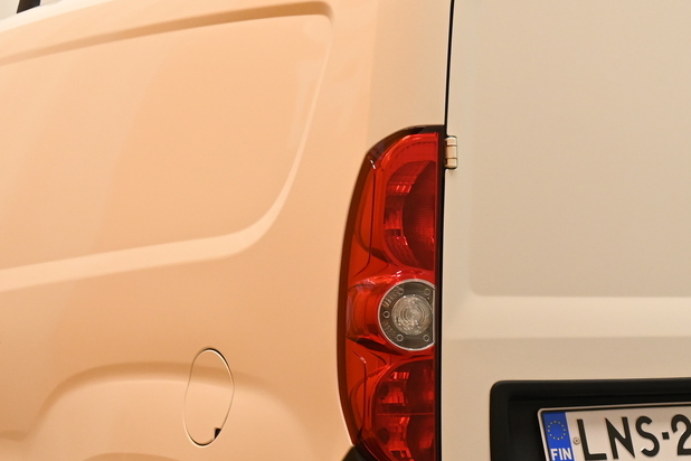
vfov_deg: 13.9
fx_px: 1887
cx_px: 396
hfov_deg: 20.7
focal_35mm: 98
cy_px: 361
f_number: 5.6
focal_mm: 25
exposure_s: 1/40
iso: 720
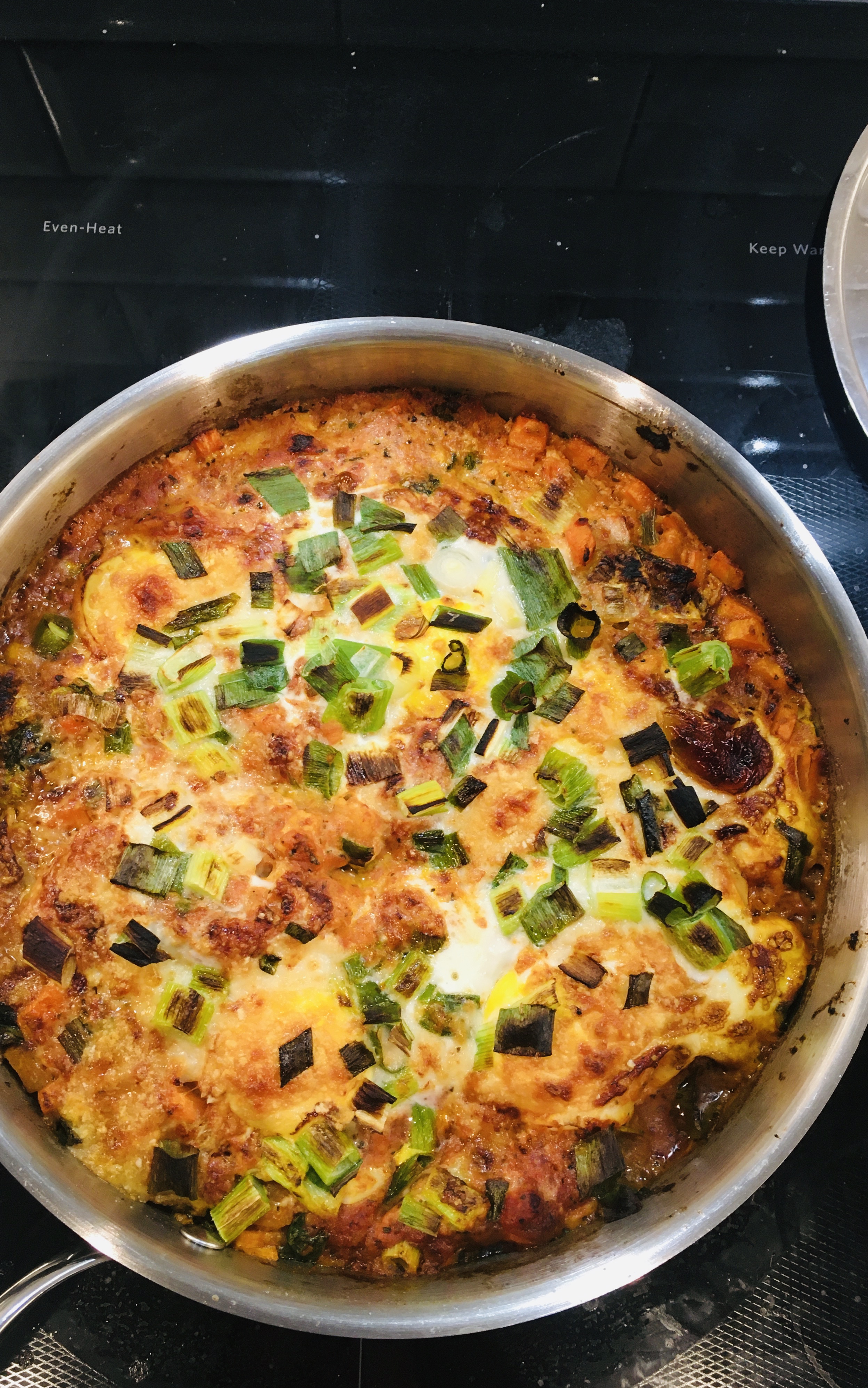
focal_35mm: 31
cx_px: 387
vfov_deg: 61.2
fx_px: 1173
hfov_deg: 40.5
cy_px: 696
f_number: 2.2
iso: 100
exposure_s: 1/30
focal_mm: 4.15
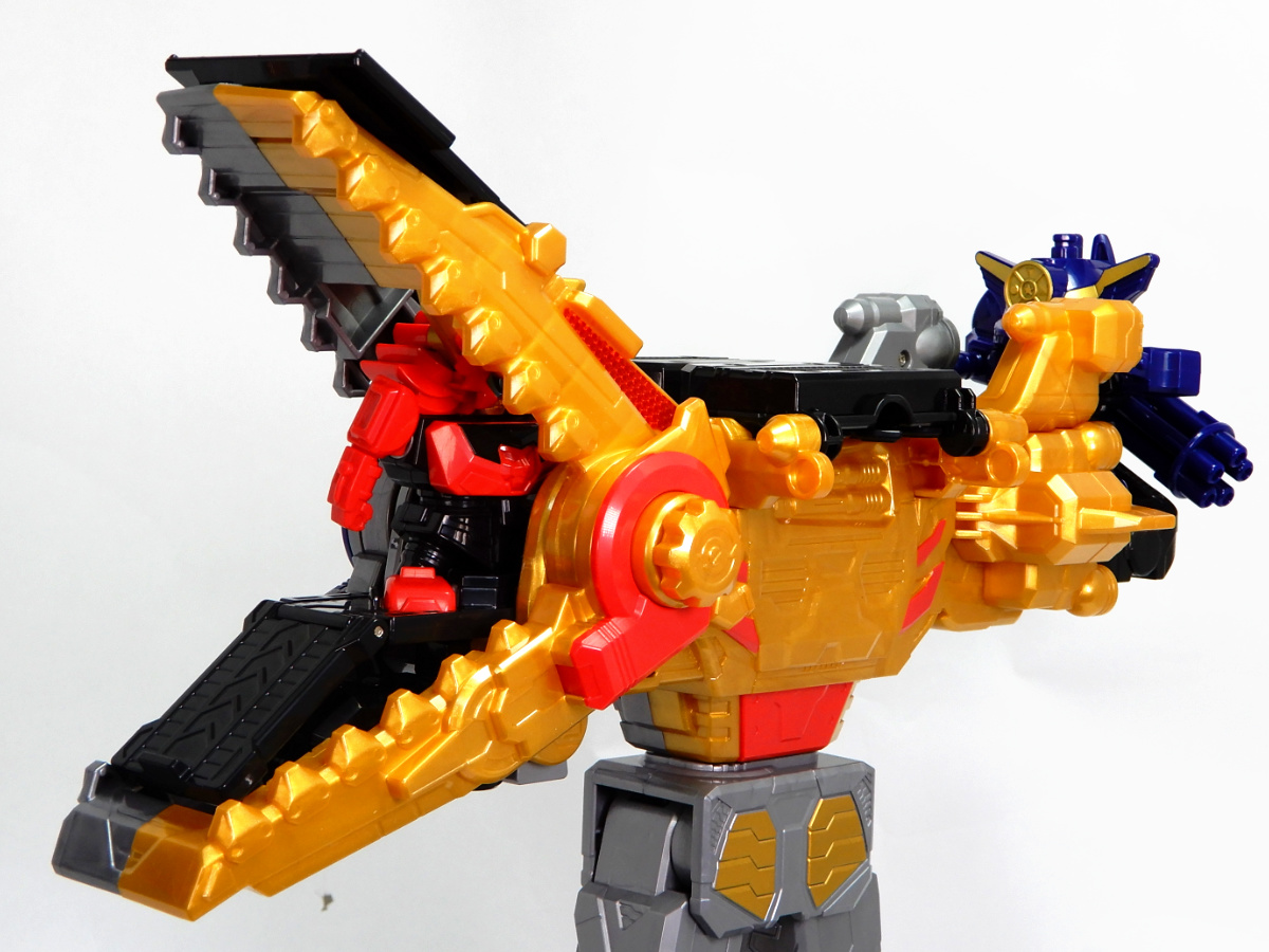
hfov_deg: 33.8
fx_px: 2090
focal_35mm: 57
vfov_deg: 25.7
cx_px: 634
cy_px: 476
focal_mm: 10.2
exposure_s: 1/60
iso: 80
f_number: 4.5
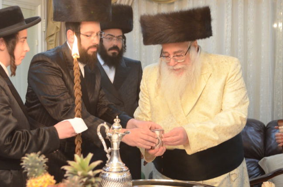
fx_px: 557
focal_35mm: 71
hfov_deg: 28.4
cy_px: 81
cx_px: 115
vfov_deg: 19.1
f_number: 3.2
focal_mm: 30
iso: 1250
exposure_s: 1/80
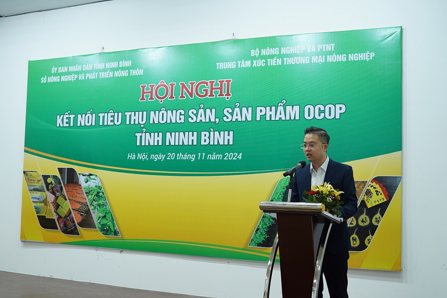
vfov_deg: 31.9
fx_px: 521
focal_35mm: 42
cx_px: 224
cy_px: 149
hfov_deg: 46.4
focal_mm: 28
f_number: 4.5
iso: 200
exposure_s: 1/50
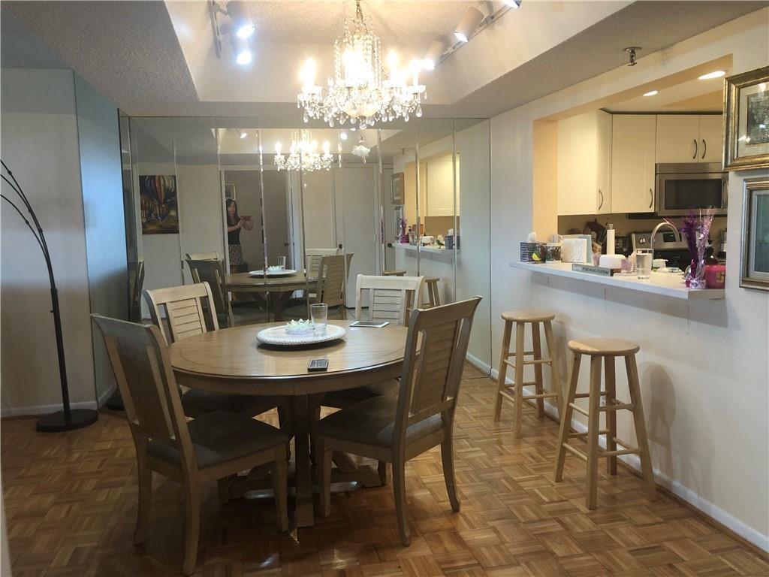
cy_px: 288
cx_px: 384
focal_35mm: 28
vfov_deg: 49.7
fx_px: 622
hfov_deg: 63.4
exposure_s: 1/30
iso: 40
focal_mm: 3.99
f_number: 1.8
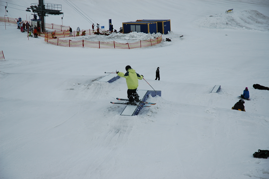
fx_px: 784
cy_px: 90
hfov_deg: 19.5
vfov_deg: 13.0
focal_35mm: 105
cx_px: 134
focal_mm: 70
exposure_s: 1/2000
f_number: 5.6
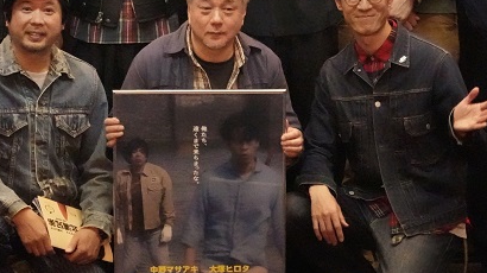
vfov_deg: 5.0
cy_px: -27
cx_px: 217
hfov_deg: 8.9
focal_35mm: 243
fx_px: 3136
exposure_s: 1/250
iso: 51200
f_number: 6.3
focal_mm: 113
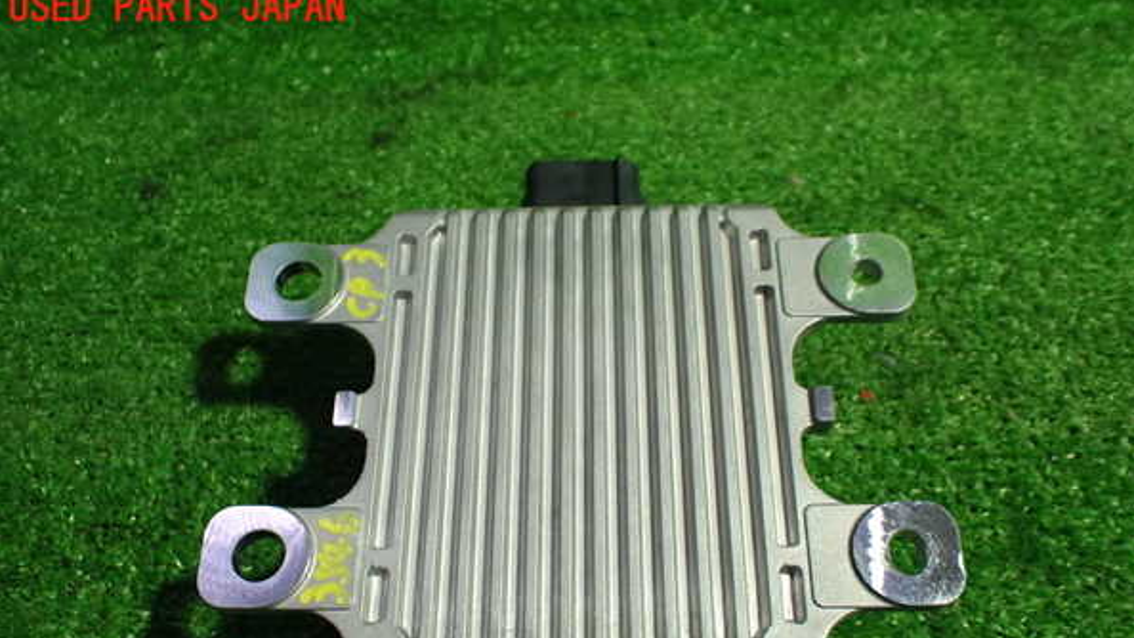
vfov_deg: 35.3
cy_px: 415
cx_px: 571
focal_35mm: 33
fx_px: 992
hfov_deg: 59.5
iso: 640
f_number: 2.3
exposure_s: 1/125
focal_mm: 5.4
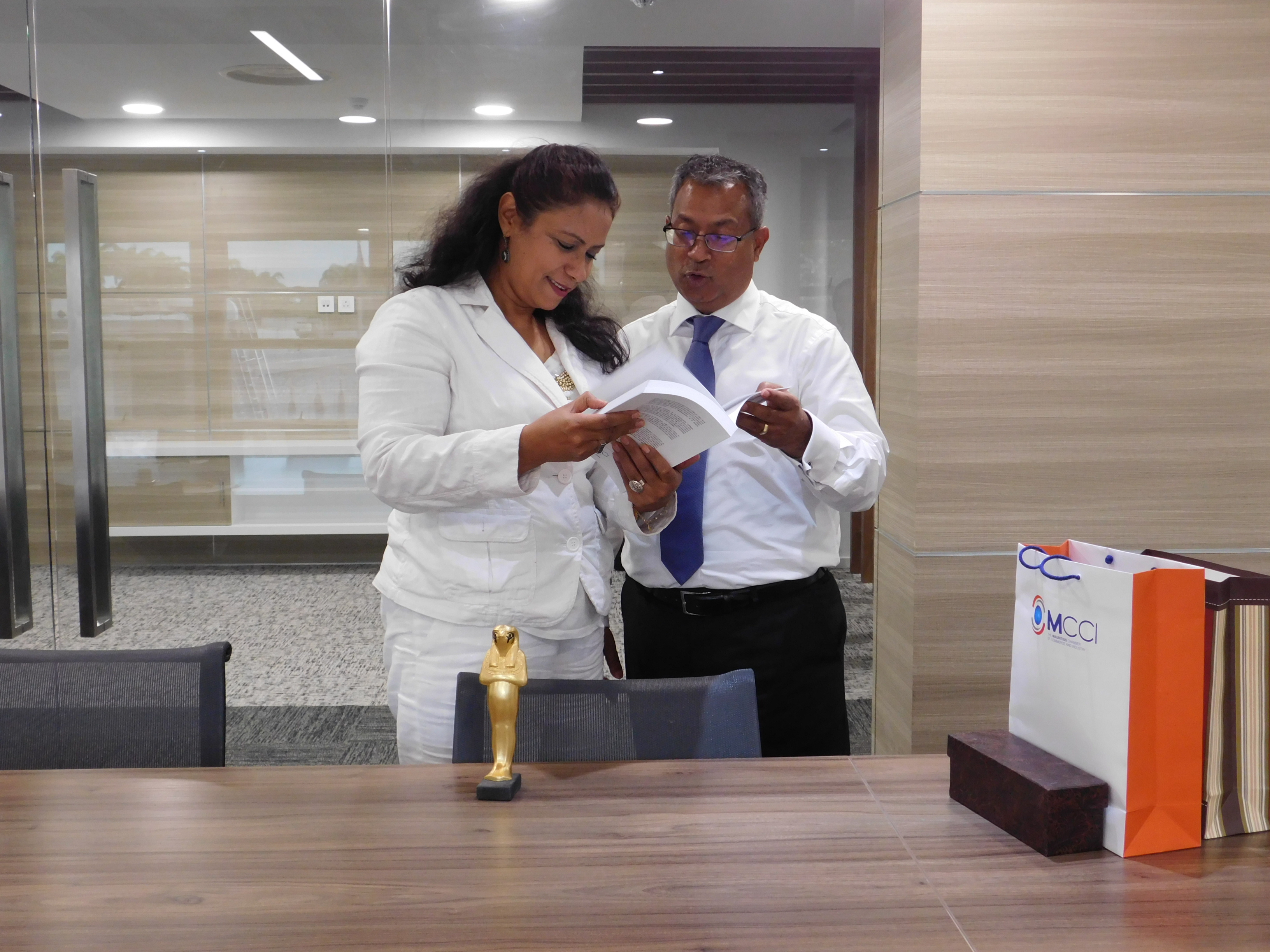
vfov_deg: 36.0
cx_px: 635
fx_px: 1468
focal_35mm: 40
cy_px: 476
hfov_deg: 46.8
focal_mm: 7.1
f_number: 3.6
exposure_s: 1/30
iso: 280
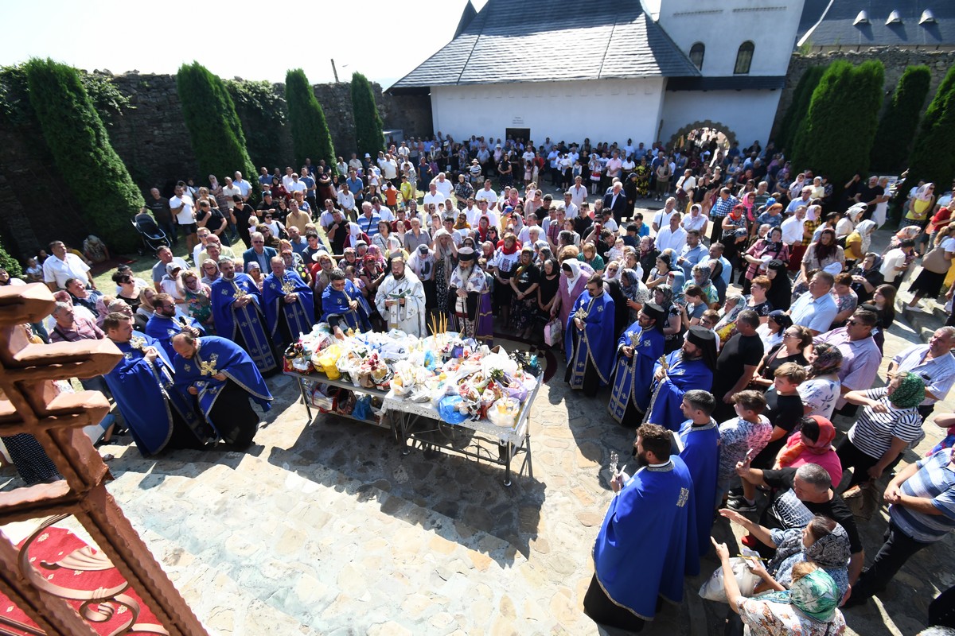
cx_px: 478
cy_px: 318
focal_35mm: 15
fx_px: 398
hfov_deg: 100.4
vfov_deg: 77.3
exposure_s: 1/1000
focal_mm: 10
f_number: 5.6
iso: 640
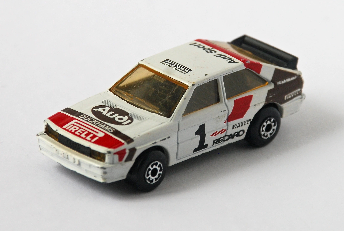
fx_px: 1937
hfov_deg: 10.1
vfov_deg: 6.8
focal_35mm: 202
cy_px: 116
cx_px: 172
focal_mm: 135
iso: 400
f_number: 5.6
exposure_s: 1/100
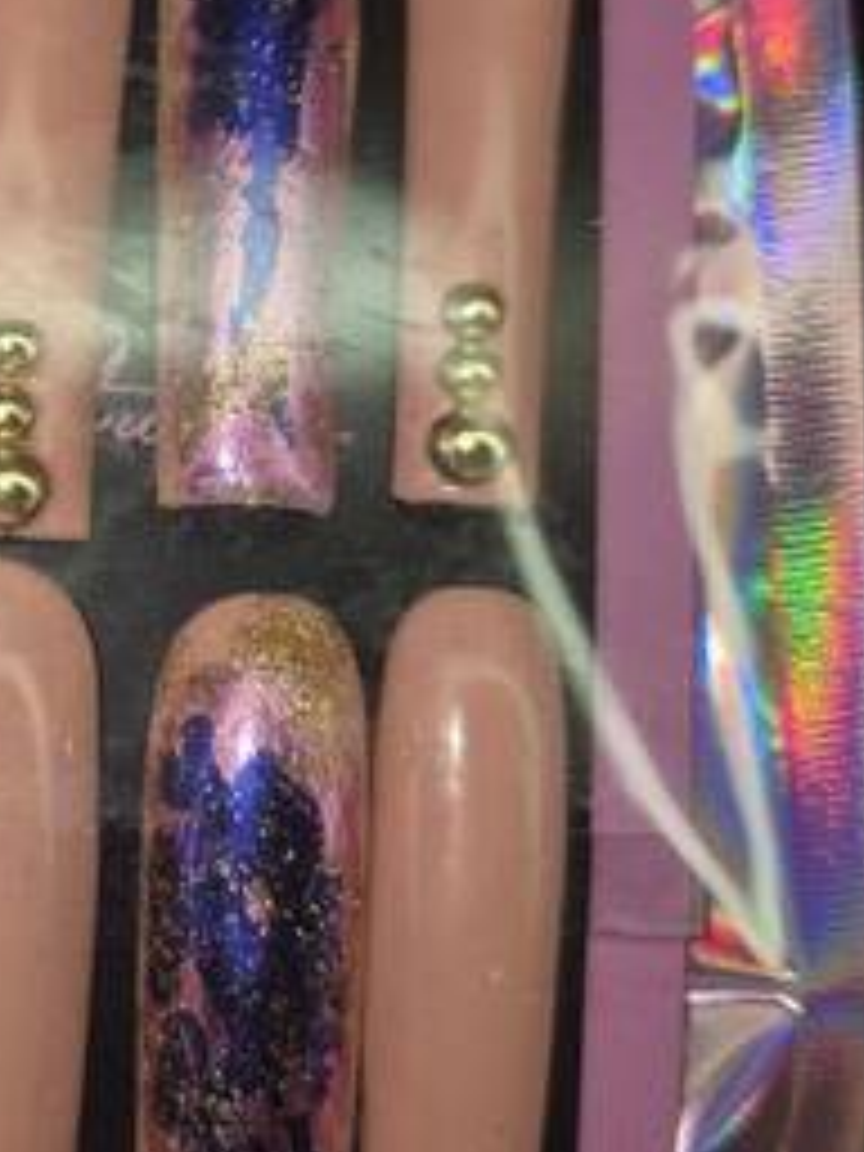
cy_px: 450
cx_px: -68
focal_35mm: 54
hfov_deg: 25.2
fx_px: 1797
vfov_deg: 35.4
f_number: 1.8
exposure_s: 1/100
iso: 40
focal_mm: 5.4
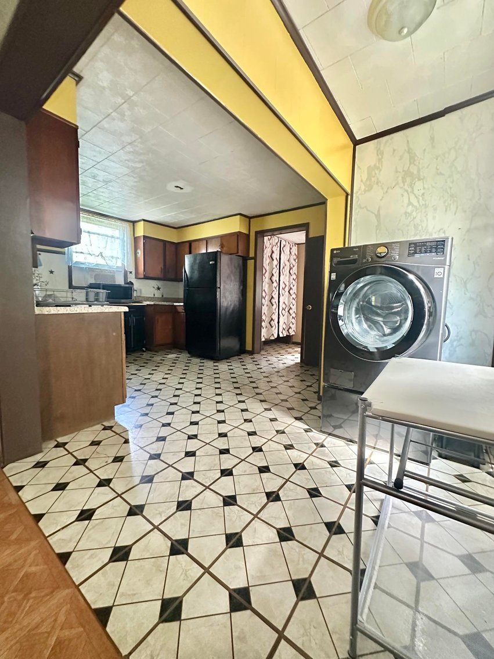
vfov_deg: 102.1
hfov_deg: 85.7
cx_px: 247
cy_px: 330
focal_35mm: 14
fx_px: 266
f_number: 2.2
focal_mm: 2.22
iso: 1250
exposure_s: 1/51
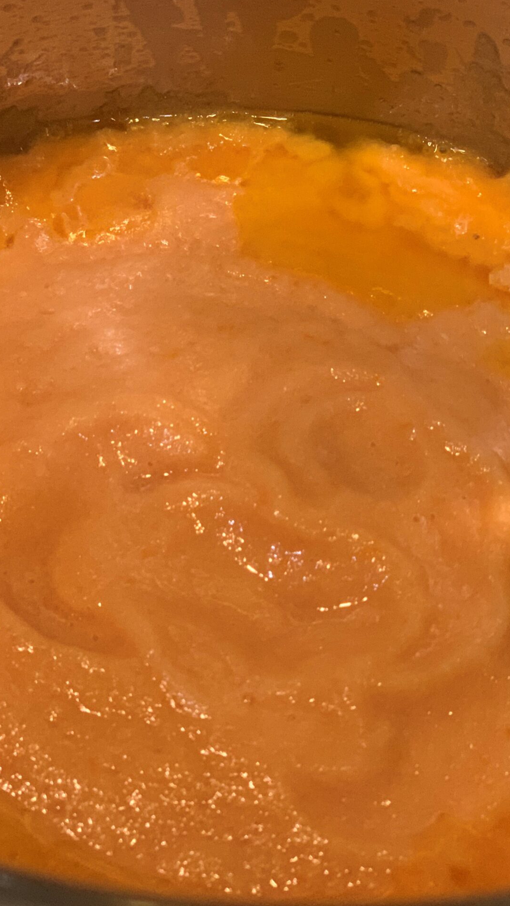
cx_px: 225
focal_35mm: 76
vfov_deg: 27.9
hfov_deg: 15.9
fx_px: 1827
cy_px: 453
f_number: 2.4
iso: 200
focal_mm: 6
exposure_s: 1/50
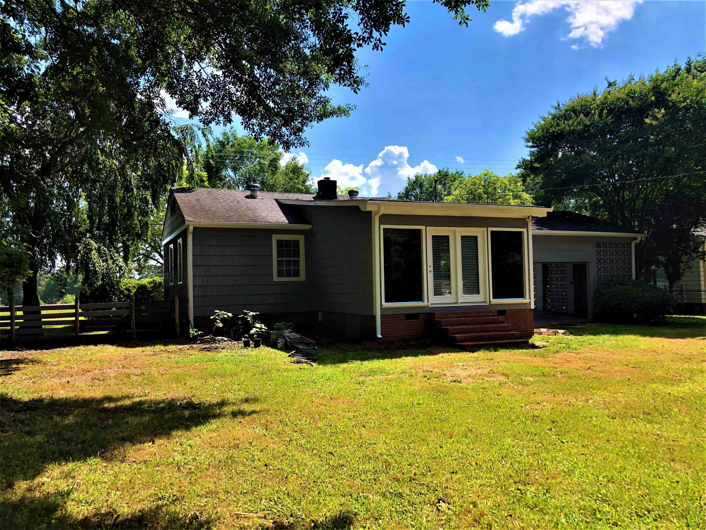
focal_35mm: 28
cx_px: 353
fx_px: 571
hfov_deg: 63.4
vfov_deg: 49.7
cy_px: 265
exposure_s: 1/1372
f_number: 1.8
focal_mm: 3.99
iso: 20
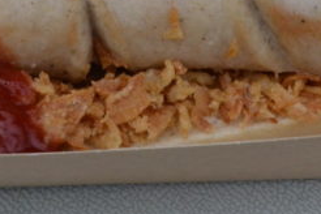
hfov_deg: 15.9
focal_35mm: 127
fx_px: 1132
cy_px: 89
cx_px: 21
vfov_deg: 10.8
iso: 800
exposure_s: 1/250
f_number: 9
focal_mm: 26
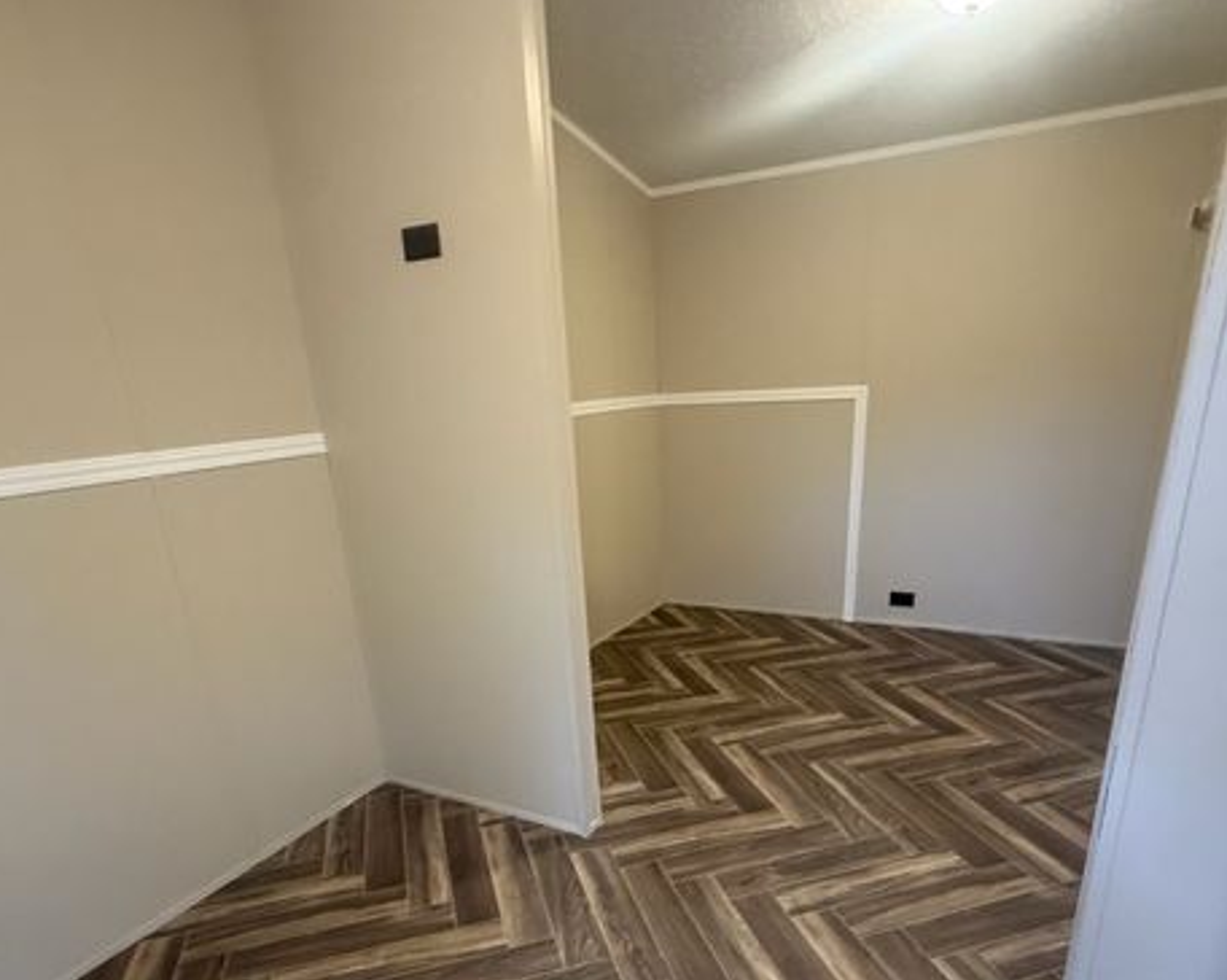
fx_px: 762
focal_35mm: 21
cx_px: 624
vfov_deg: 63.7
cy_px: 656
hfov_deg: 77.7
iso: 400
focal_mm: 2.22
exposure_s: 1/60
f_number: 2.2
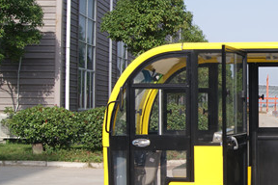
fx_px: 579
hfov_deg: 25.5
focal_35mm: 75
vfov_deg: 18.2
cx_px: 285
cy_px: 109
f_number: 9
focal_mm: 24
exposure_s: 1/160
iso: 100
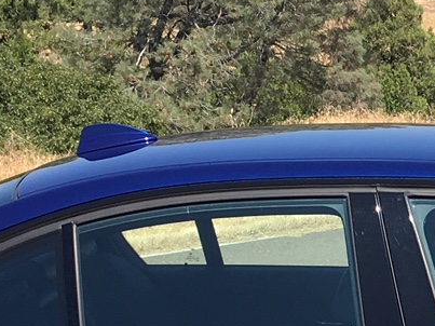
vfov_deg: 10.2
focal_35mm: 145
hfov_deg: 13.2
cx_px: 563
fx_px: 1822
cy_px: 230
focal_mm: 4.15
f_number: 2.2
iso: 25
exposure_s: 1/938
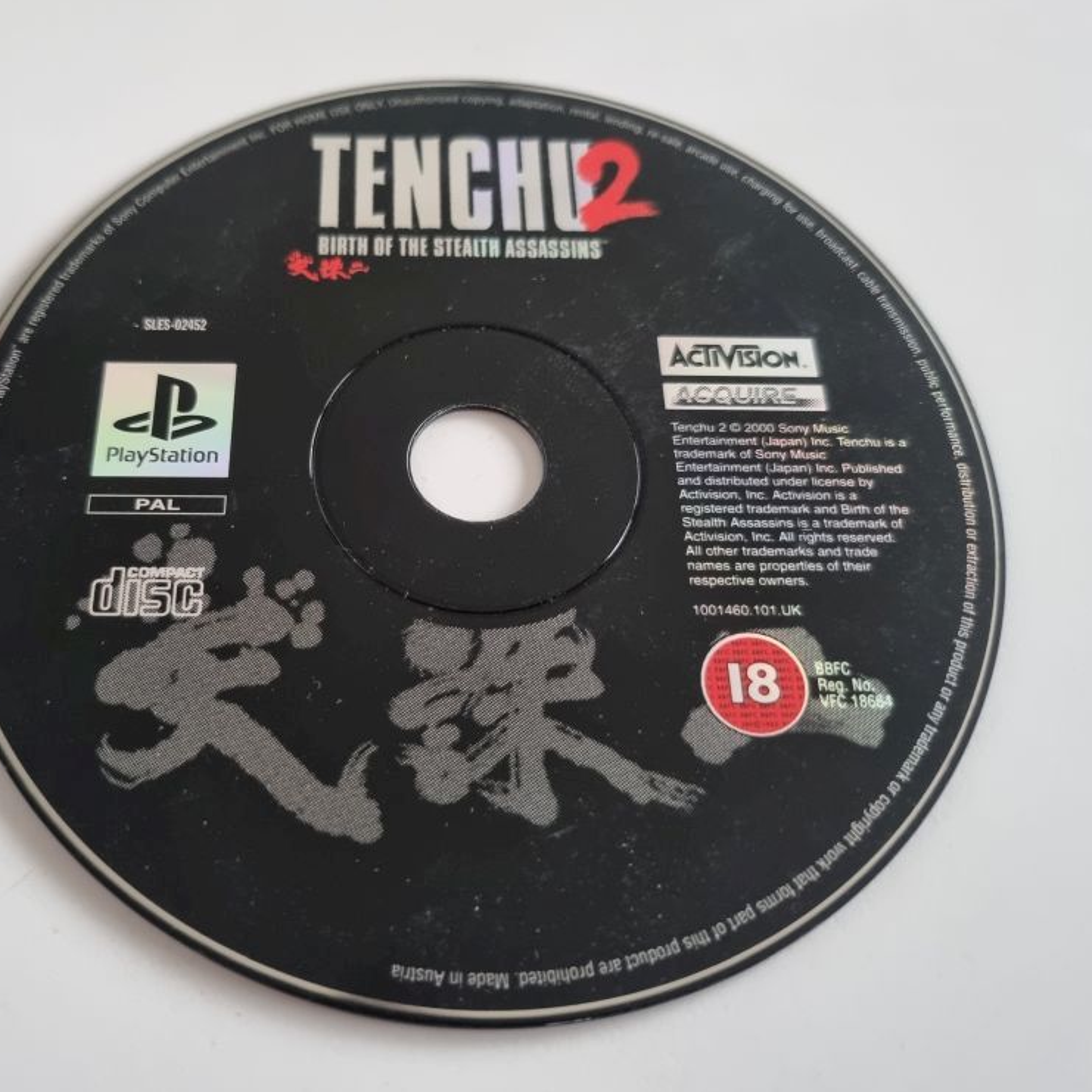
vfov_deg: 52.5
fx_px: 1106
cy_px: 544
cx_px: 430
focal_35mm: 31
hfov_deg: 52.1
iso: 1000
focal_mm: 5.4
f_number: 1.8
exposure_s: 1/25
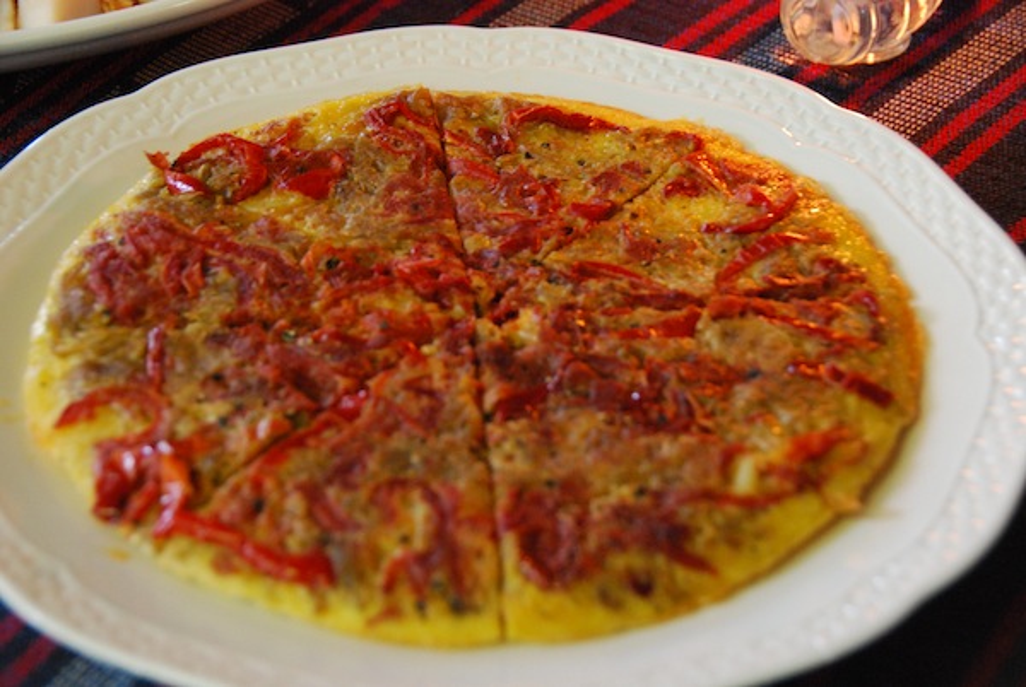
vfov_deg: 16.3
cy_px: 344
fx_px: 2398
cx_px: 513
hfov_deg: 24.2
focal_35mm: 84
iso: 1600
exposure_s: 1/20
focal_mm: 56
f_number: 5
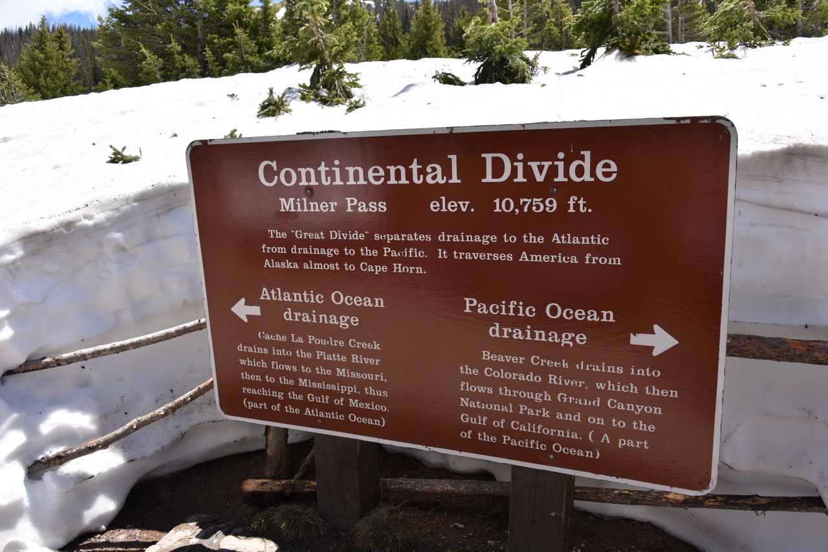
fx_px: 644
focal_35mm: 28
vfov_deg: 46.4
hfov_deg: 65.5
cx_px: 414
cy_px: 276
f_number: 8
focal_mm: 28
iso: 100
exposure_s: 1/250
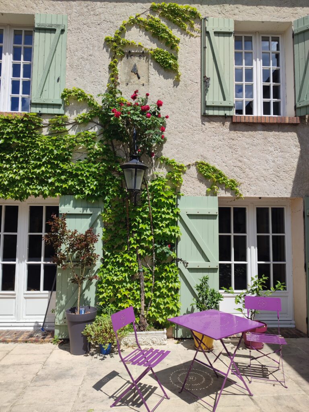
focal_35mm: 24
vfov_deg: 71.6
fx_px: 286
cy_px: 206
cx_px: 154
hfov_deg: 56.8
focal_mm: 5.89
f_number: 1.89
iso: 50
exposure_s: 1/812
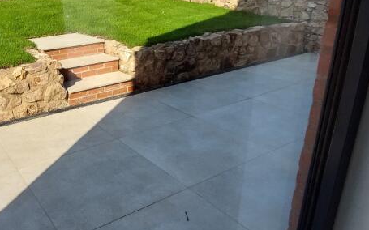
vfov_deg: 40.5
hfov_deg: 59.3
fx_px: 312
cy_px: 105
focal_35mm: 31
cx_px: 113
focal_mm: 1.74
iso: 50
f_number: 2.2
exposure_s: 1/1000
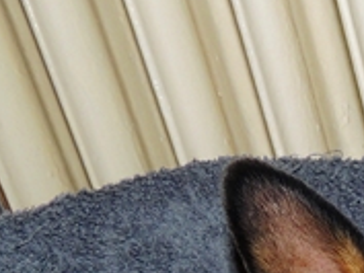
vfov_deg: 14.4
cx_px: 522
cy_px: 428
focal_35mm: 95
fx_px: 1000
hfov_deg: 18.6
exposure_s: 1/30
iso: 200
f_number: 3
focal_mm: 4.3
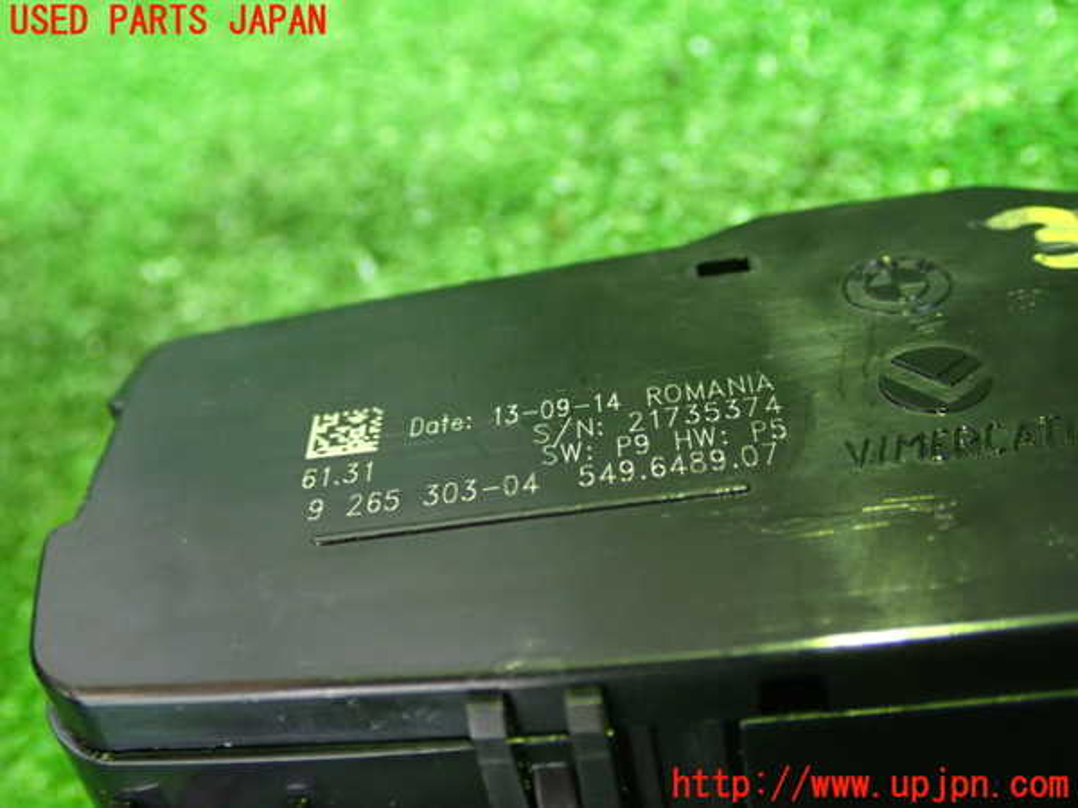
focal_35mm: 44
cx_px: 539
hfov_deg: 42.9
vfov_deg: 32.9
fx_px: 1370
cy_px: 404
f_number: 2.9
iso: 800
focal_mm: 7.84
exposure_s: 1/15
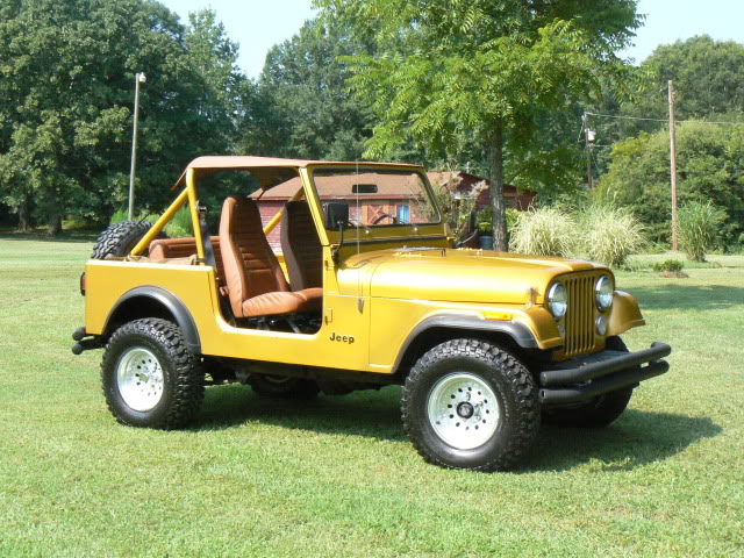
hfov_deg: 32.2
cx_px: 372
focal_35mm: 60
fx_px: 1290
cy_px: 279
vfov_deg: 24.4
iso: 400
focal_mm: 10.1
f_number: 8
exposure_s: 1/500
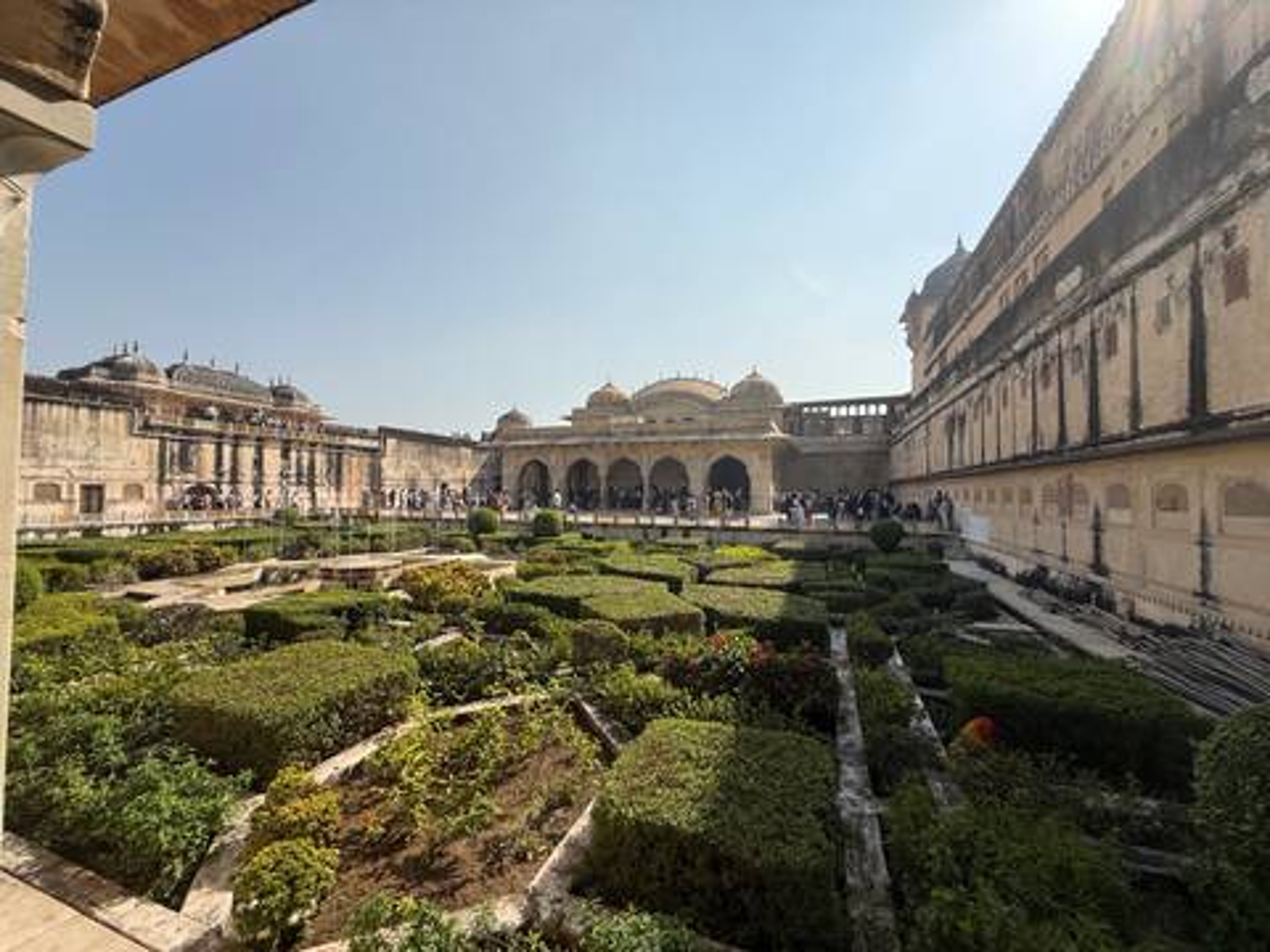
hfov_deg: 102.1
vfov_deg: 85.7
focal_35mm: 14
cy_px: 476
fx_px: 514
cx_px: 635
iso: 50
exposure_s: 1/4149
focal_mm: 2.22
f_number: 2.2
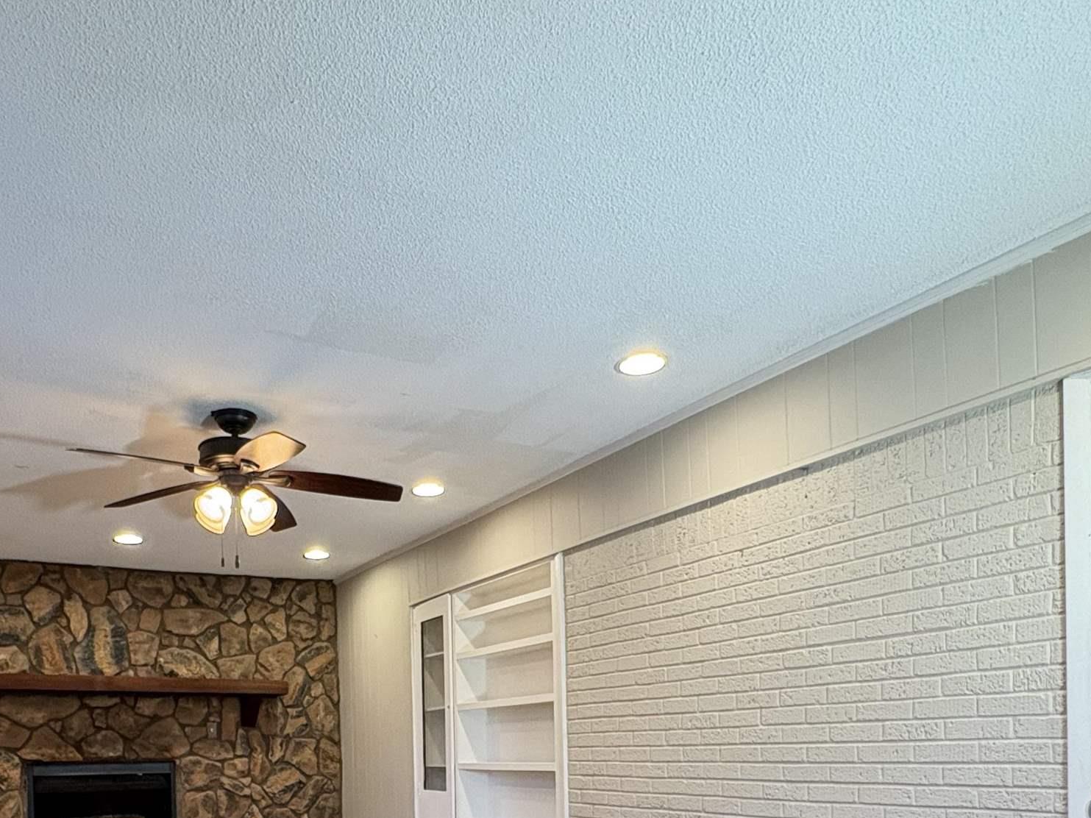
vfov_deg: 43.1
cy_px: 769
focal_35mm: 29
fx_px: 914
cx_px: 447
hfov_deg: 61.2
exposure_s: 1/60
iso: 250
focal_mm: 2.22
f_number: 2.2
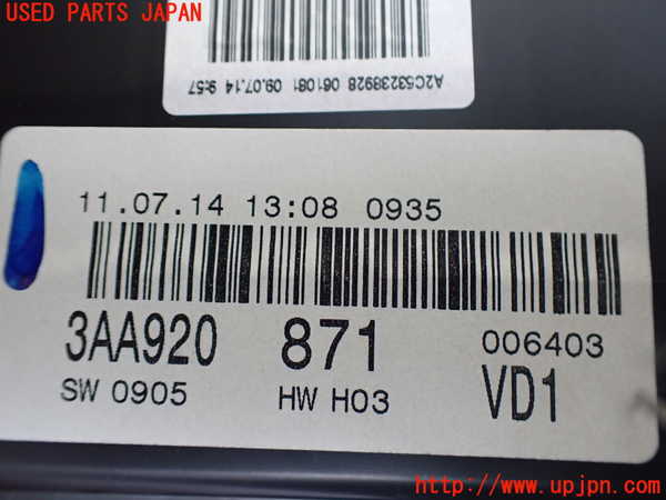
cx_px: 333
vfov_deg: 46.8
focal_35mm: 30
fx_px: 577
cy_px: 250
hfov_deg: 60.0
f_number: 2.3
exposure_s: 1/125
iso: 500
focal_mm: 5.4
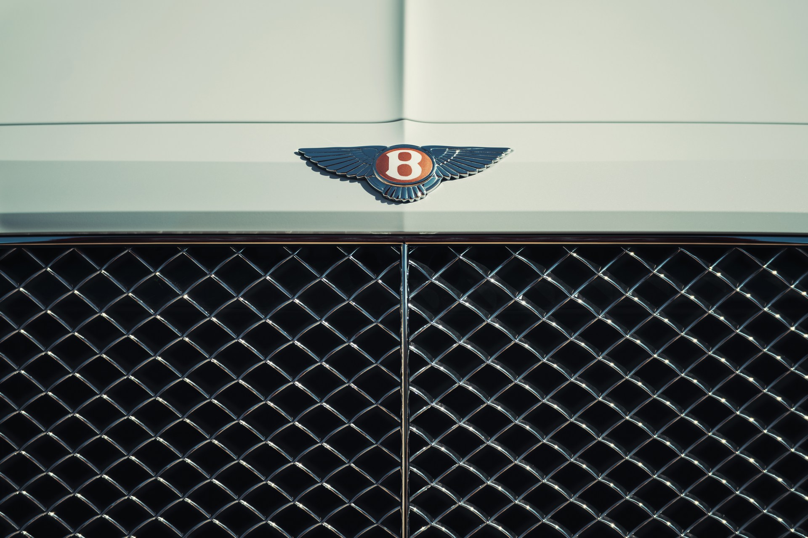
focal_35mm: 122
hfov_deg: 16.8
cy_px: 269
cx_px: 404
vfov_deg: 11.2
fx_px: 2738
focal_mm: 122
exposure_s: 1/800
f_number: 2.8
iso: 100
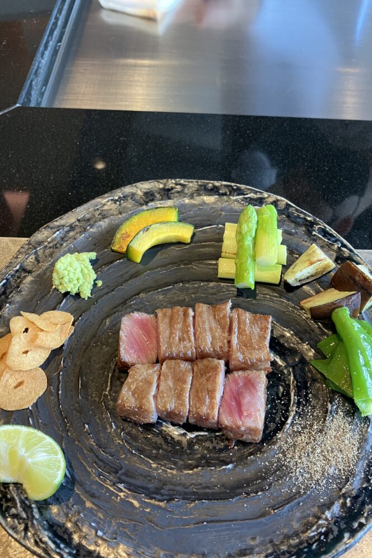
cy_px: 287
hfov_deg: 43.6
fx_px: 465
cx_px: 188
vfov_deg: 61.9
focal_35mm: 30
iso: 100
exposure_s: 1/60
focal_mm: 3.99
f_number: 1.8
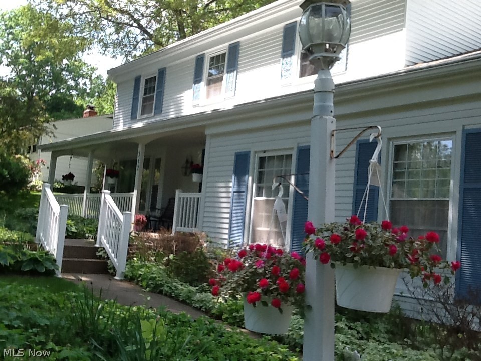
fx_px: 611
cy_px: 180
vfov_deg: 32.9
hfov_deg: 42.9
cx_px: 240
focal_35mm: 44
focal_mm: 2.03
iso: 40
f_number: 2.4
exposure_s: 1/284
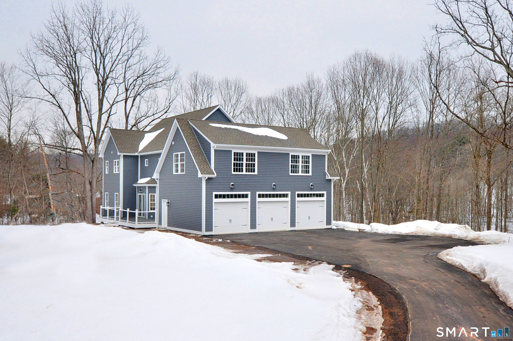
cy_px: 170
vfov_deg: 45.6
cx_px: 256
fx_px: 406
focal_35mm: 28
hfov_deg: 64.6
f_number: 8
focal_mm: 19
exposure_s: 1/500
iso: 400
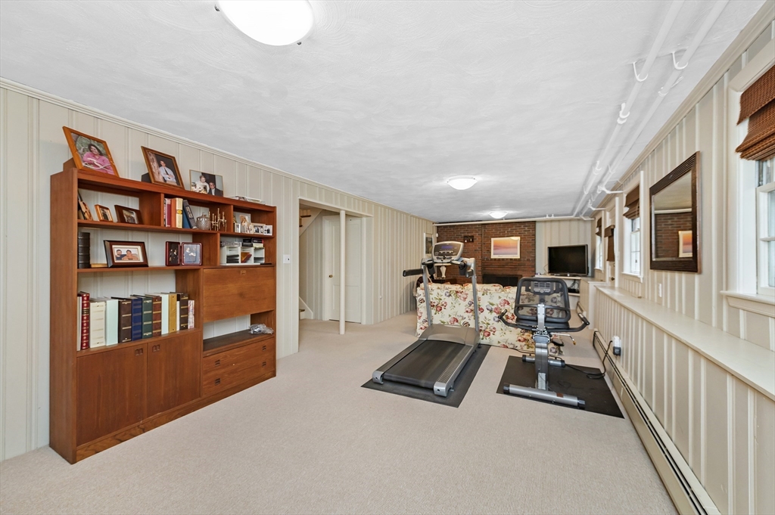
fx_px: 301
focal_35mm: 14
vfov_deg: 81.1
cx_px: 388
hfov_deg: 104.3
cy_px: 258
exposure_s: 1/60
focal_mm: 14
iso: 800
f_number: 5.6
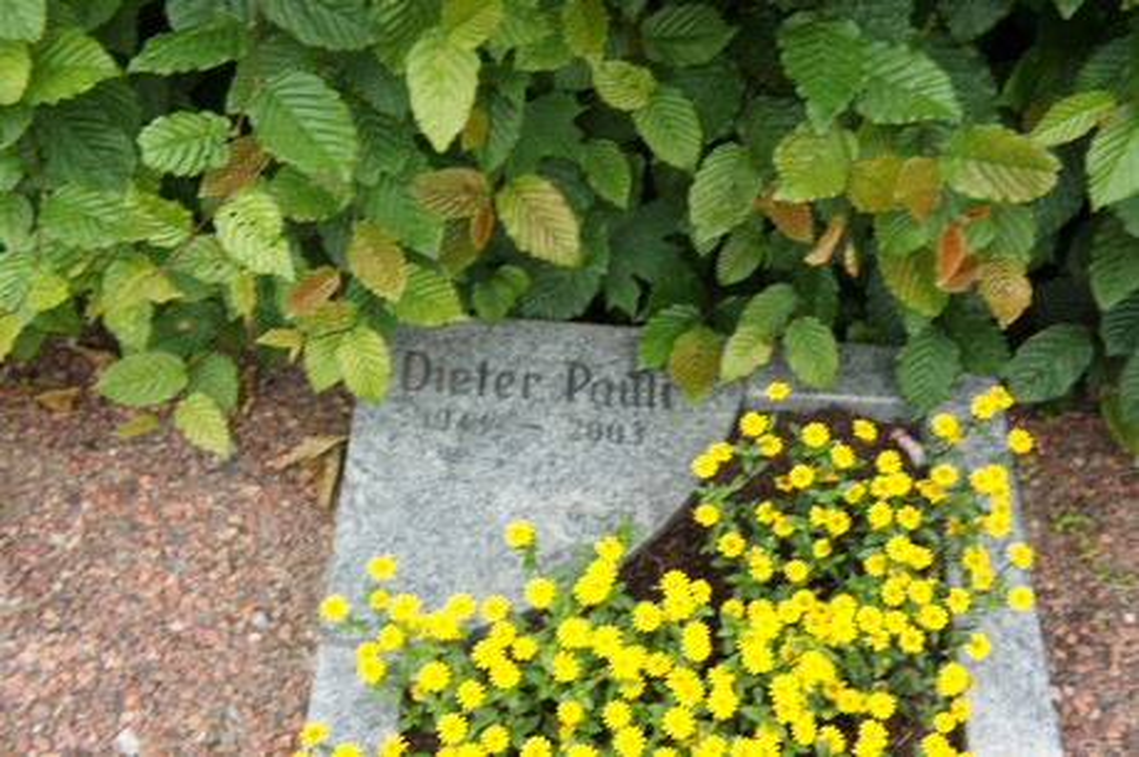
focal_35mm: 52
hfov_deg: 37.9
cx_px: 570
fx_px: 1660
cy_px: 378
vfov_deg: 25.7
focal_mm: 35
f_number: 5.6
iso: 200
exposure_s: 1/100
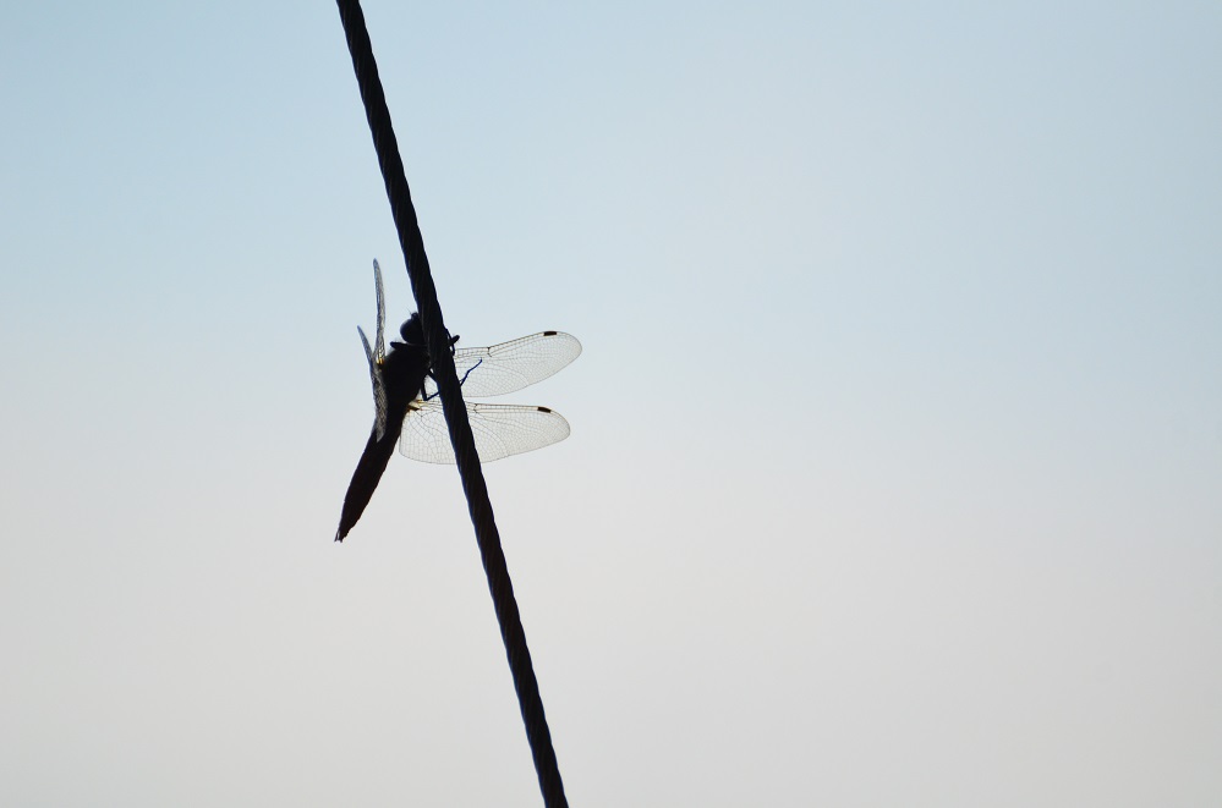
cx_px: 611
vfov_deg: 3.0
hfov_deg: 4.6
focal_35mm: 450
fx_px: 15239
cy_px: 404
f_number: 5.6
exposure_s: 1/8000
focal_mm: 300
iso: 900
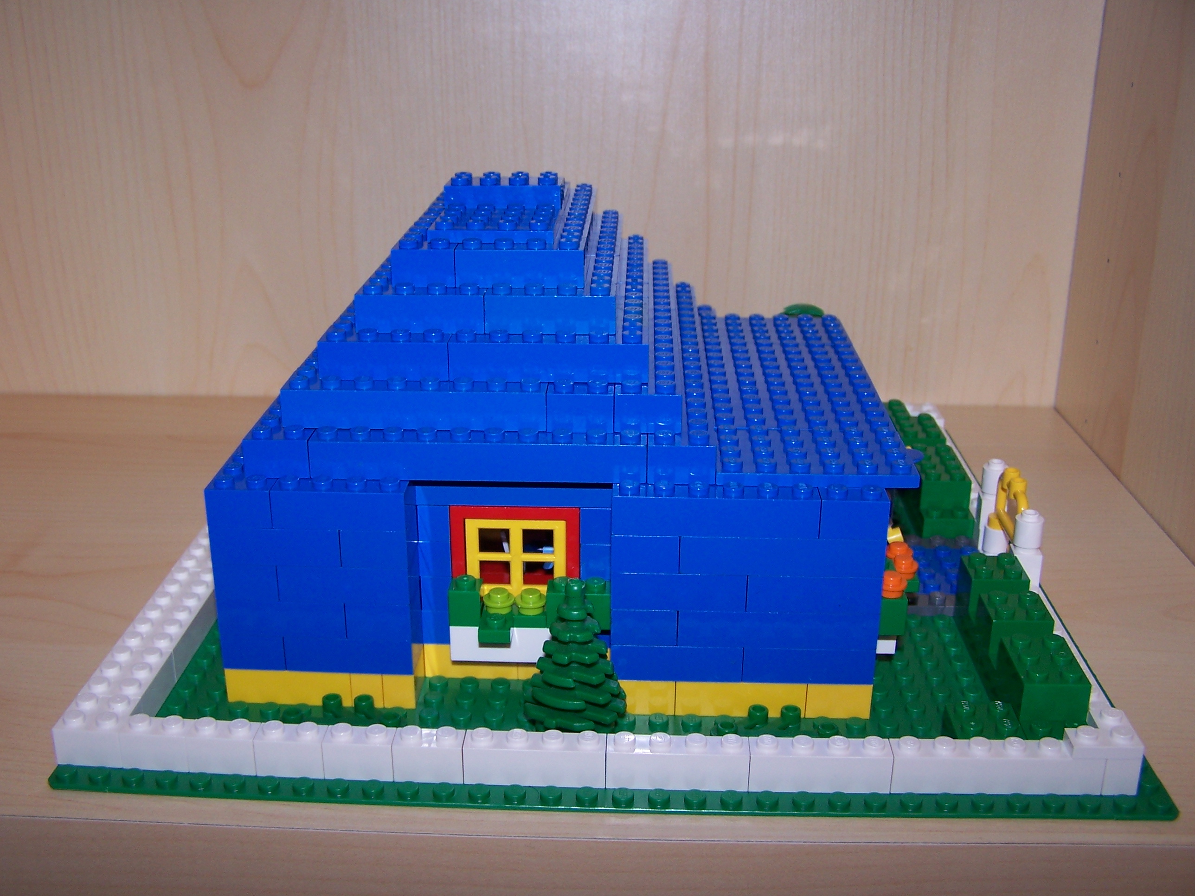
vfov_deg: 37.7
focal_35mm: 38
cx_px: 598
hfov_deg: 49.0
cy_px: 448
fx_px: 1312
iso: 80
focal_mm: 6.3
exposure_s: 1/60
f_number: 2.8
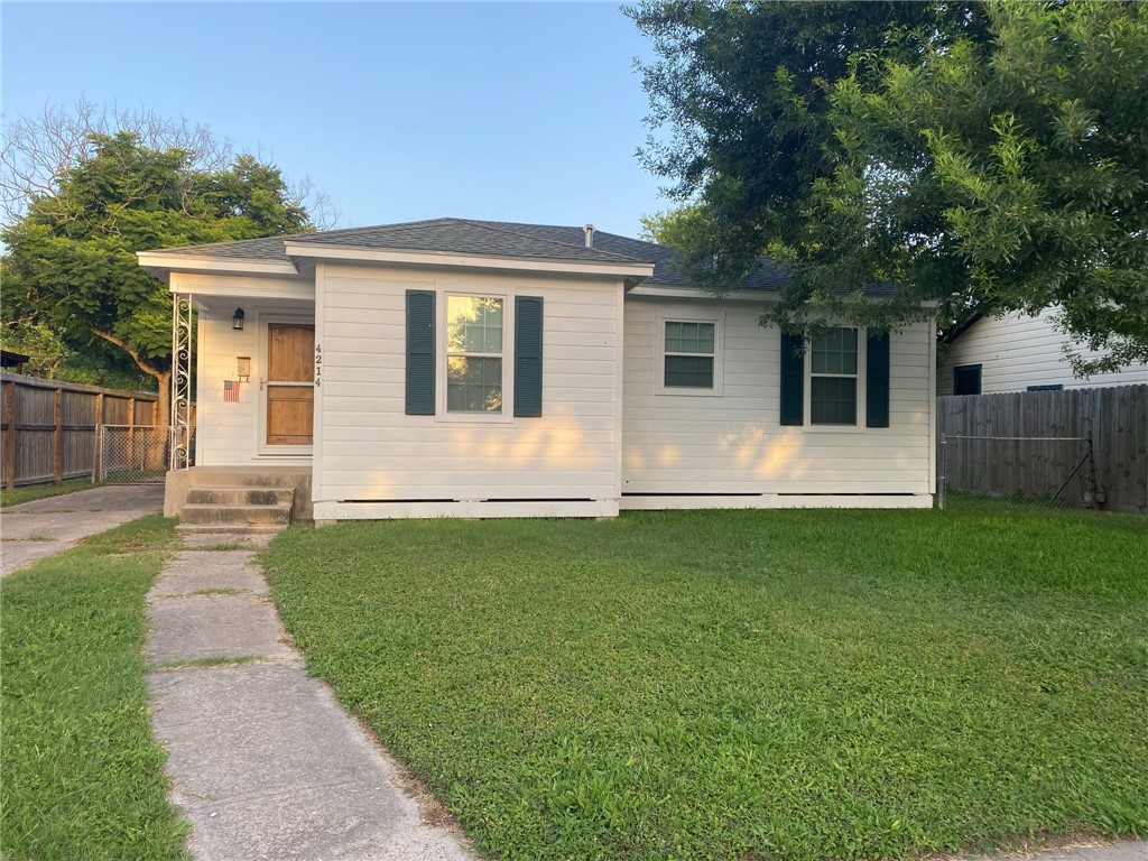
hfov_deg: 67.3
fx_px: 862
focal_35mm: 26
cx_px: 574
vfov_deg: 53.1
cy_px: 430
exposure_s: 1/355
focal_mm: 4.25
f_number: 1.8
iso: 32
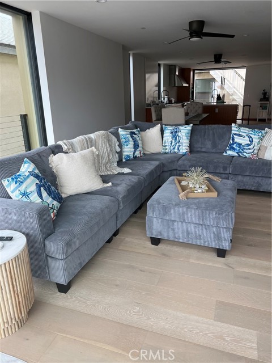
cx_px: 136
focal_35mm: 26
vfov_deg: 67.3
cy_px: 182
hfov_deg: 53.1
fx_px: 272
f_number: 1.5
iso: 50
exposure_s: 1/377
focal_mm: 5.7
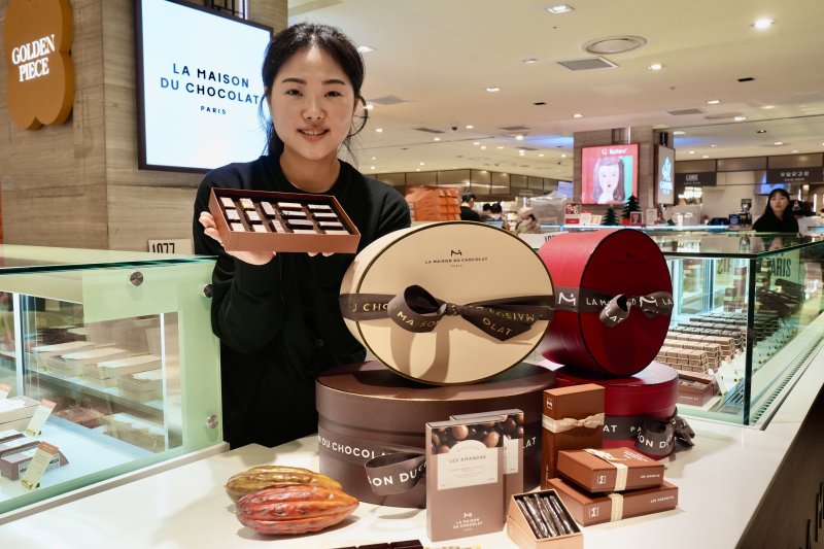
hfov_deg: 63.7
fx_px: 664
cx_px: 412
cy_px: 274
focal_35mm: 29
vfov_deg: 44.9
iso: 1000
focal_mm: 29
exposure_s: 1/60
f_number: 8
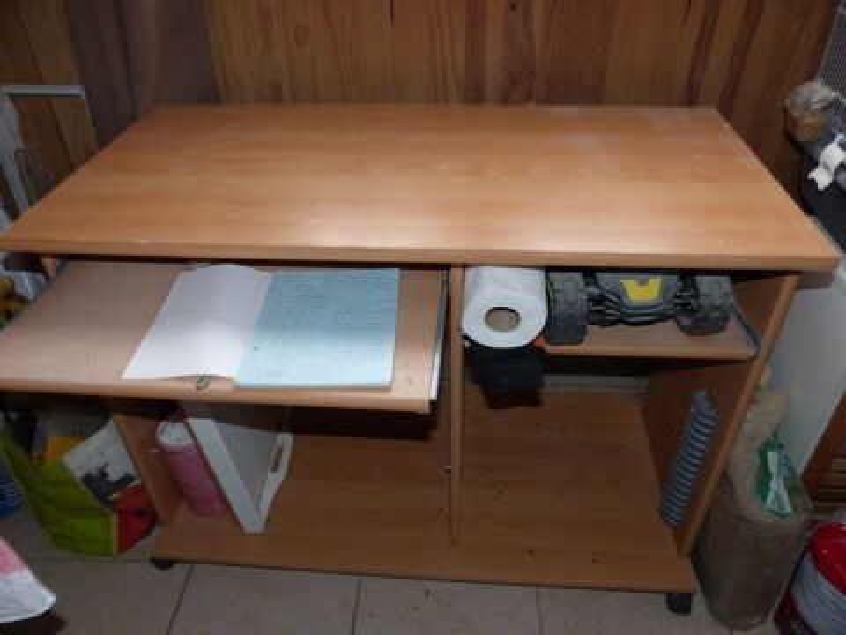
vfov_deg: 54.9
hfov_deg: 69.4
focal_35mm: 25
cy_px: 318
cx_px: 423
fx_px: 611
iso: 400
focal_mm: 4.5
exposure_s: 1/60
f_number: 2.8
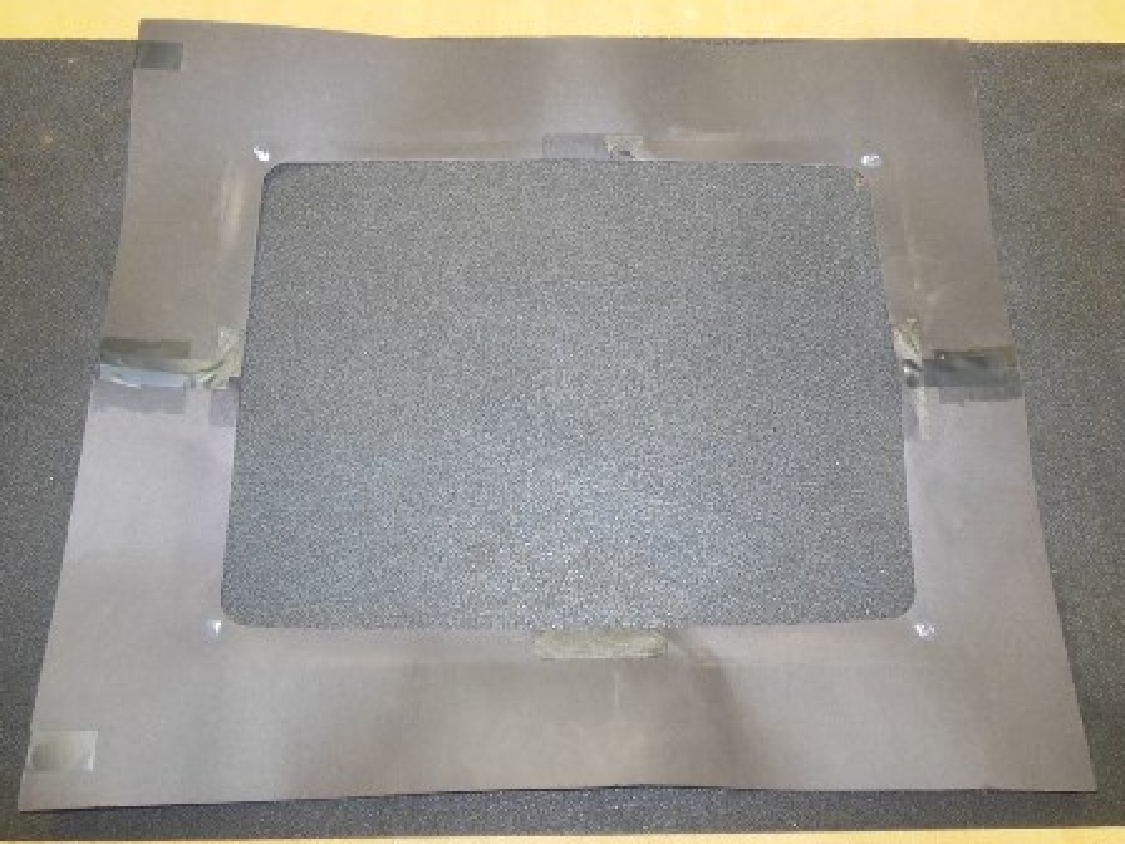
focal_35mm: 25
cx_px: 562
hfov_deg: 69.4
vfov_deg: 54.9
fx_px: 812
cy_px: 422
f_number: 3.2
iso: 200
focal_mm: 4.5
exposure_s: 1/25
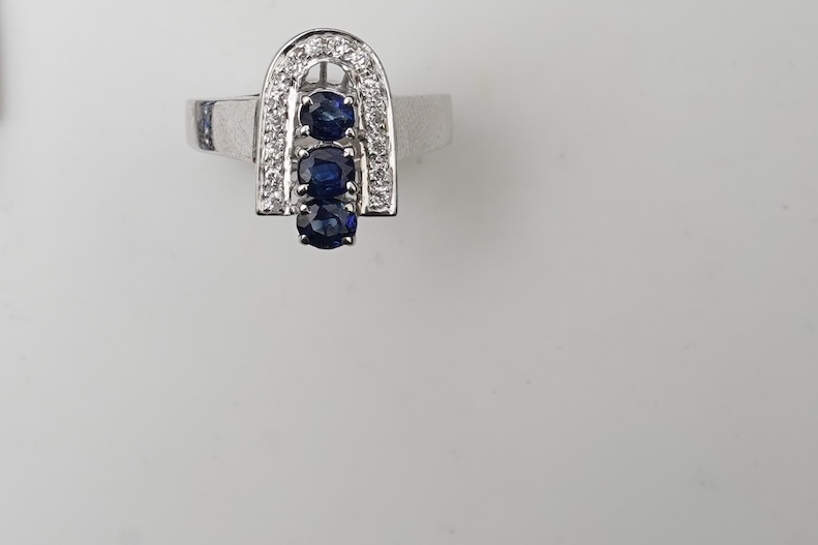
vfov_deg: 12.1
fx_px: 2544
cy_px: 3
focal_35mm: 112
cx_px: 95
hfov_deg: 18.0
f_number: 18
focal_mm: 30
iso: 400
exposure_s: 1/125
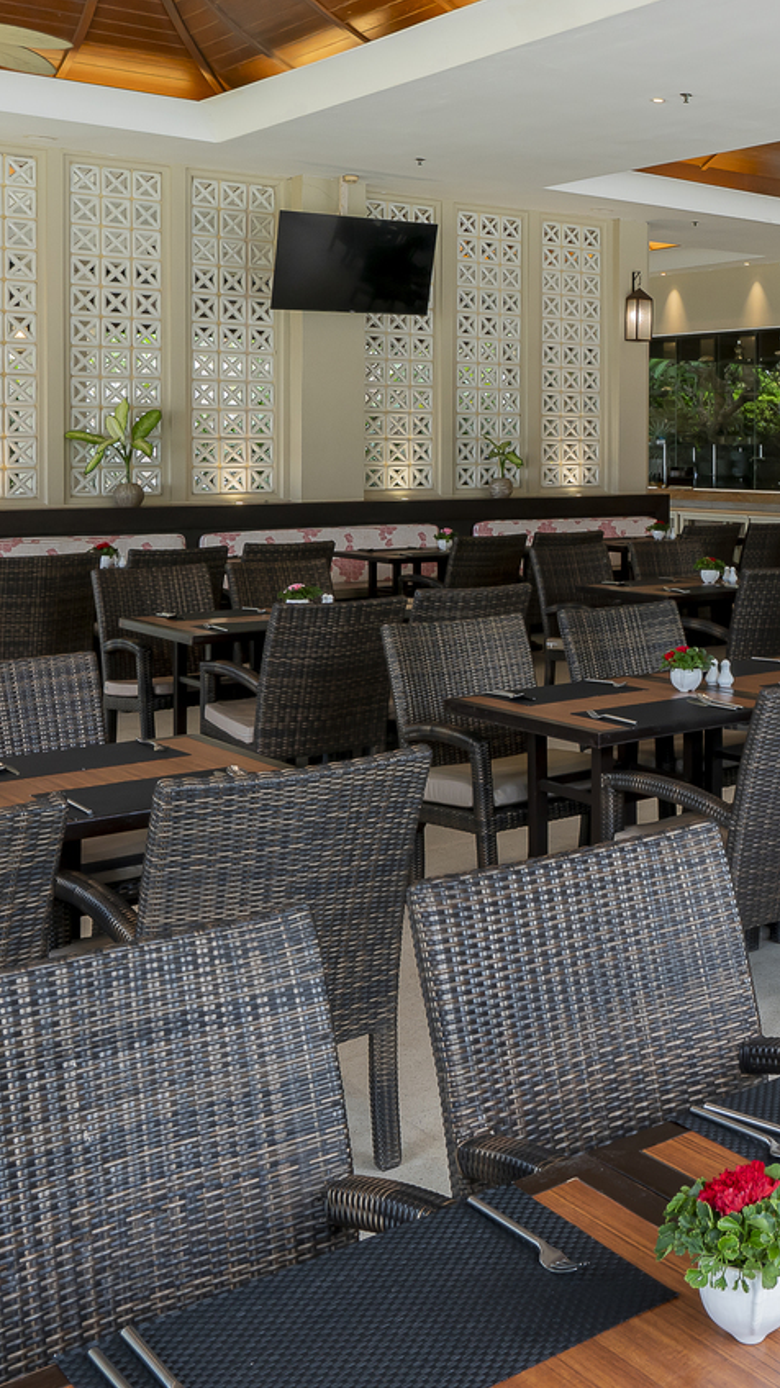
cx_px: 873
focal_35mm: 38
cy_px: 453
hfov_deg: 28.2
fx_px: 1398
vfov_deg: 51.7
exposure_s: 1/8
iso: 250
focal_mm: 16
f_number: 13
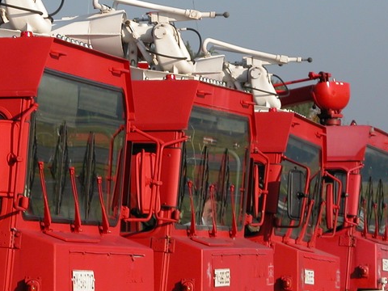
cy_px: 215
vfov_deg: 4.4
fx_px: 3811
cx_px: -23
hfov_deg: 5.8
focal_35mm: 340
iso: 100
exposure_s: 1/425
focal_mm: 34.7
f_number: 5.4
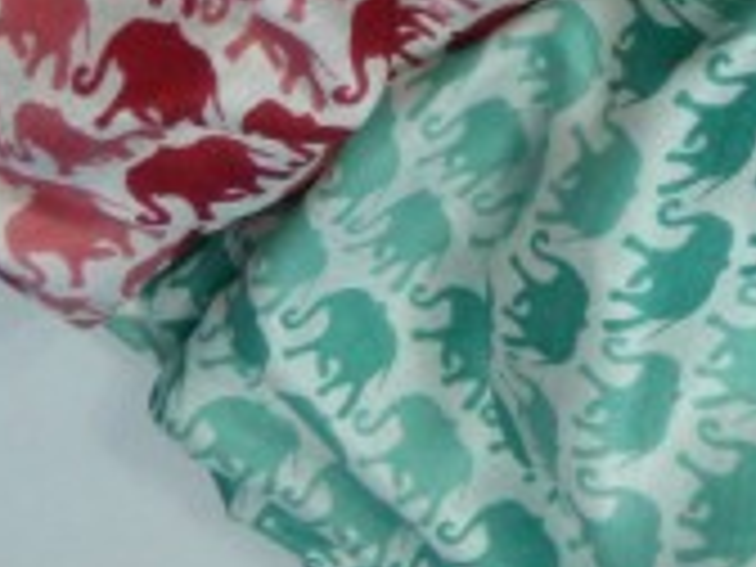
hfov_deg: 16.5
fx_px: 2490
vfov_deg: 12.6
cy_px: -162
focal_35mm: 114
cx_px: 927
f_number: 3.3
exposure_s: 1/50
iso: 400
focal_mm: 5.53
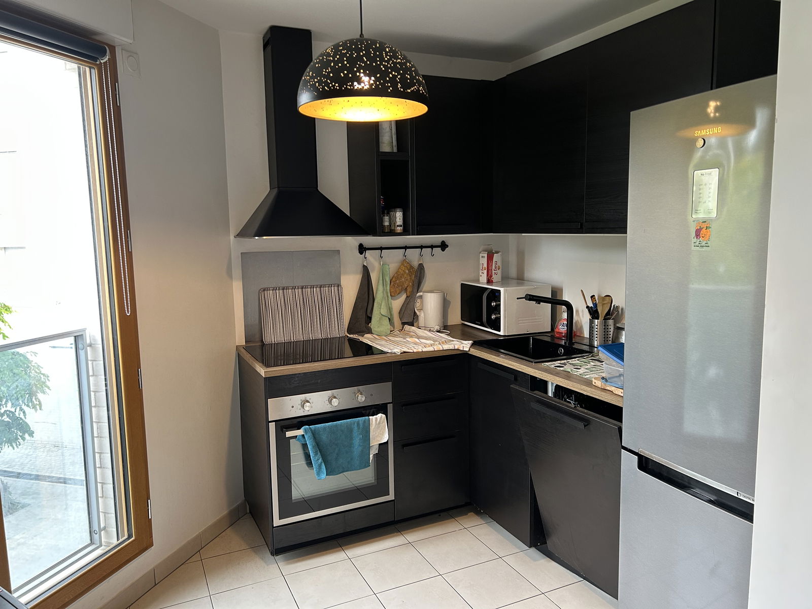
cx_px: 406
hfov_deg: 67.3
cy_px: 304
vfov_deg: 53.1
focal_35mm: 26
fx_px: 610
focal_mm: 5.7
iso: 125
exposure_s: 1/61
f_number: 1.5
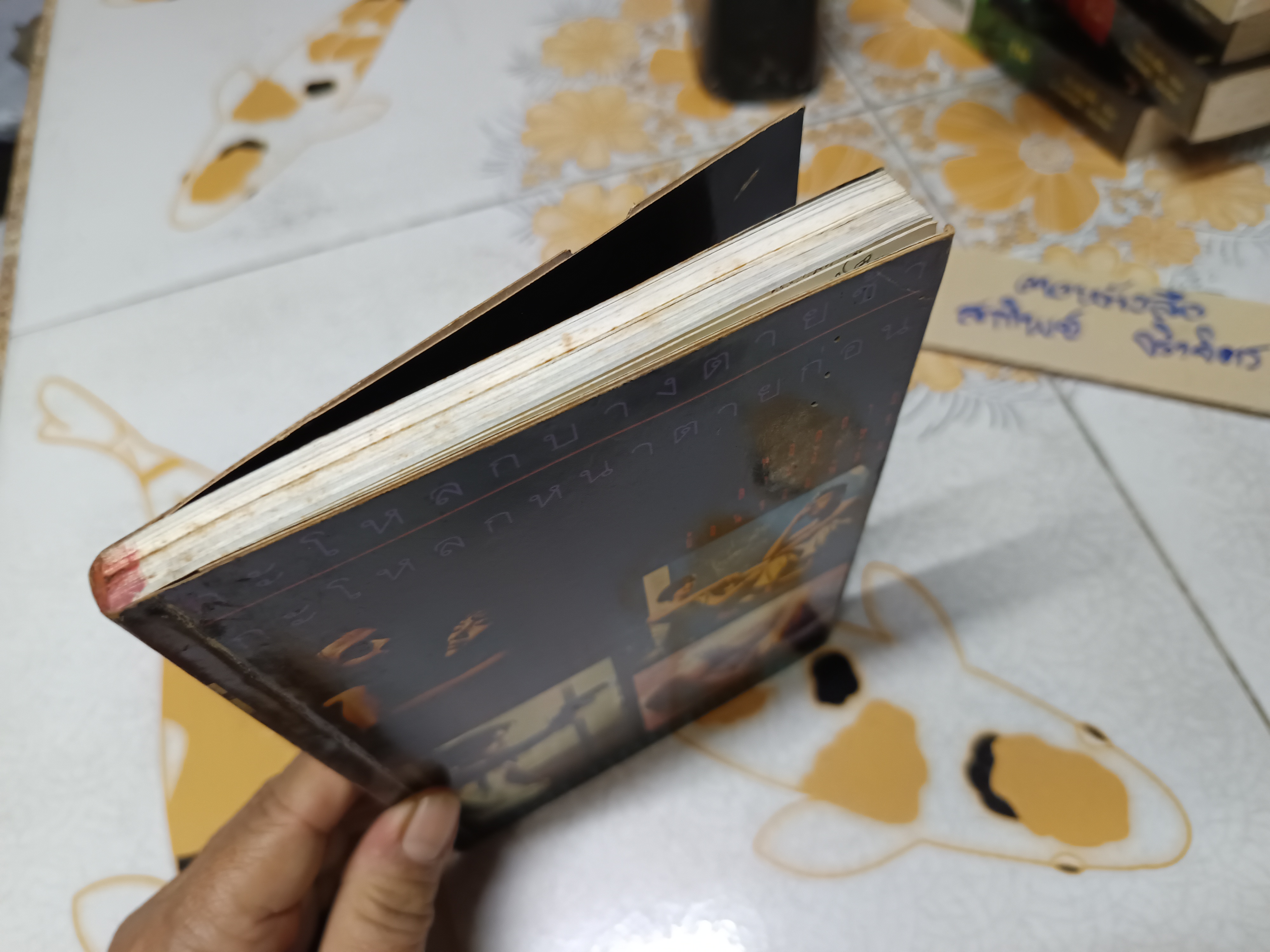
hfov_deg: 71.6
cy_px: 476
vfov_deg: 56.8
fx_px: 881
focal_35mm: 24
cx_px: 635
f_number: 1.7
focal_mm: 5.31
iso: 1151
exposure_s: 1/33.3
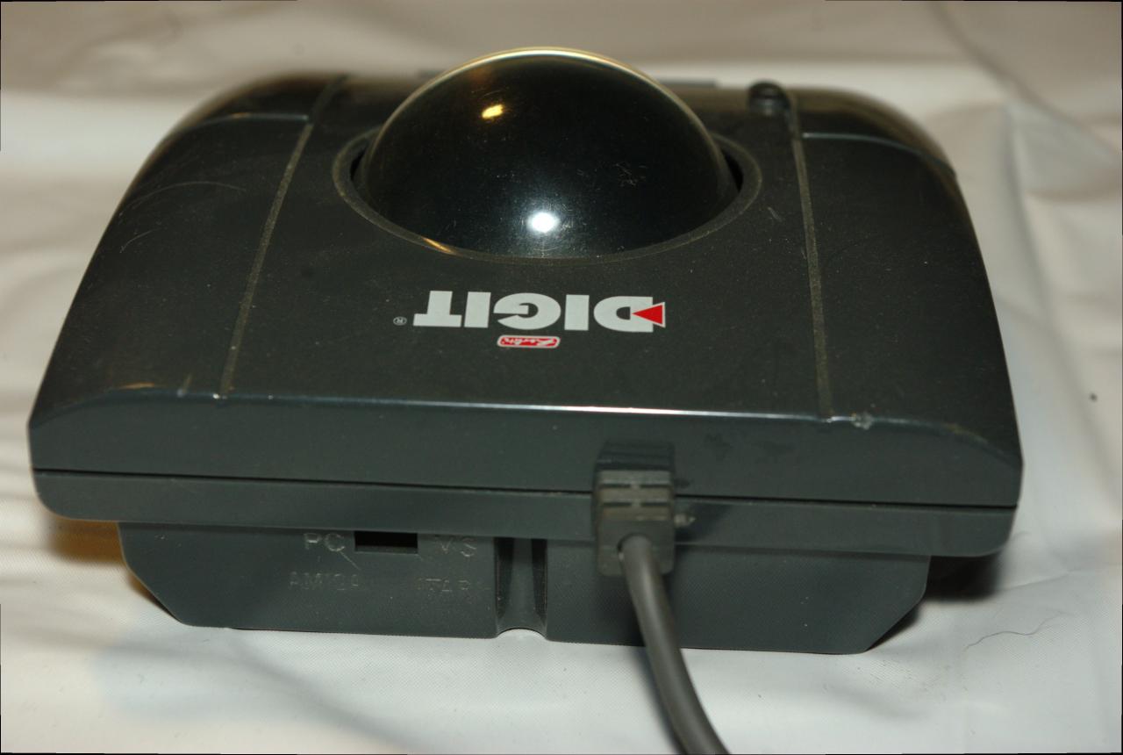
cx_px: 562
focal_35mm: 72
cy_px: 378
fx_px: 2251
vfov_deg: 19.0
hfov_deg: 28.0
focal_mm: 47.5
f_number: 9.5
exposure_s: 1/45
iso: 800
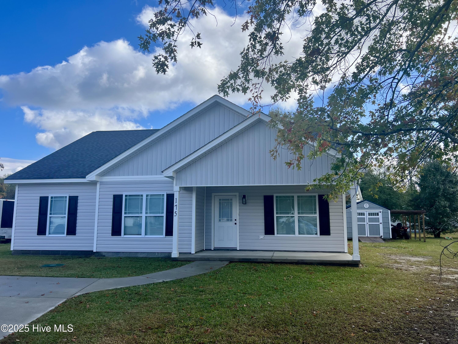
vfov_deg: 53.1
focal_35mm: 26
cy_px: 172
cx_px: 229
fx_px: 344
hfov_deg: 67.3
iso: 50
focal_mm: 5.7
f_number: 1.5
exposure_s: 1/2513
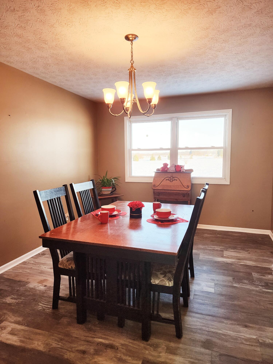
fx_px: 242
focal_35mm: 23
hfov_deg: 58.9
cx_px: 136
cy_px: 182
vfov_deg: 73.9
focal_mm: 6.4
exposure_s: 1/120
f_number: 1.8
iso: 100
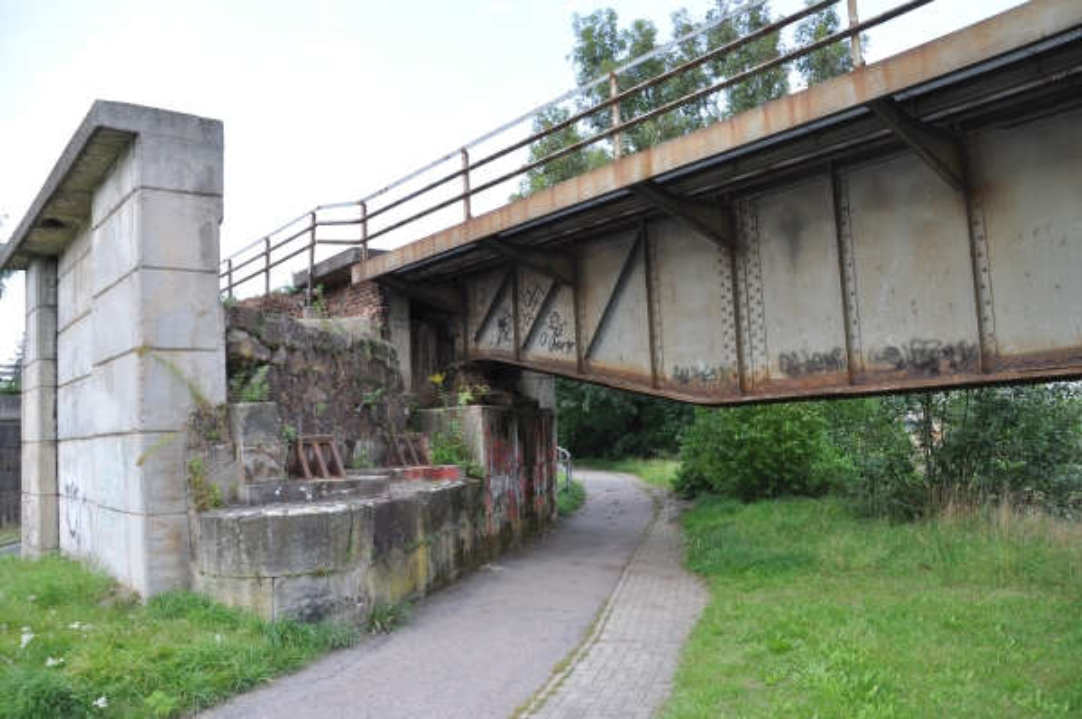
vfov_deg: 47.9
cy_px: 360
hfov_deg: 67.4
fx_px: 811
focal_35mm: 27
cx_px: 541
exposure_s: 1/160
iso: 200
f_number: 6.3
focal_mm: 18
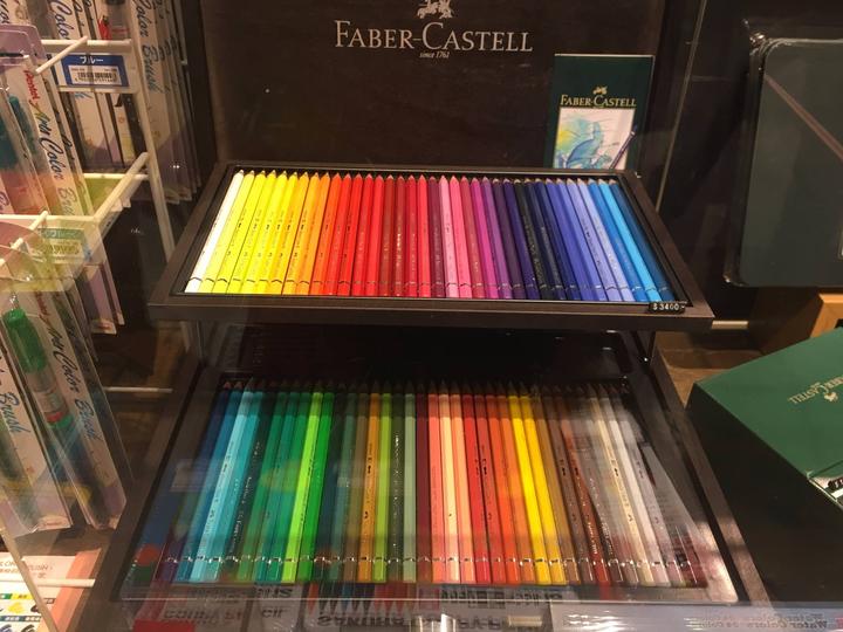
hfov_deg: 61.7
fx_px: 706
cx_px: 422
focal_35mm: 29
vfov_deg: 48.2
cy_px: 316
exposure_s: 1/33
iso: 100
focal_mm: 4.15
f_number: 2.2
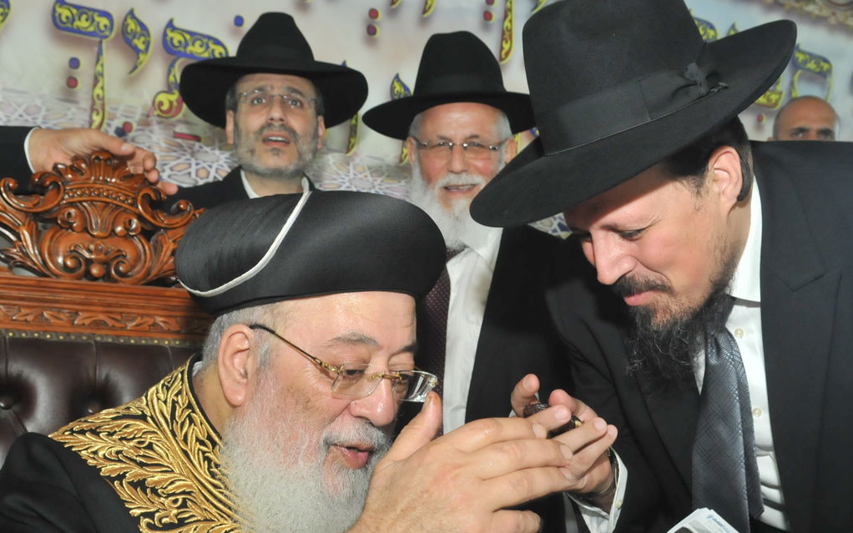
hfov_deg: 43.4
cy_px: 319
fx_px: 1069
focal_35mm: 46
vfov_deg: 27.9
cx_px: 485
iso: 1000
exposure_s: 1/100
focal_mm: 22
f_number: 6.3
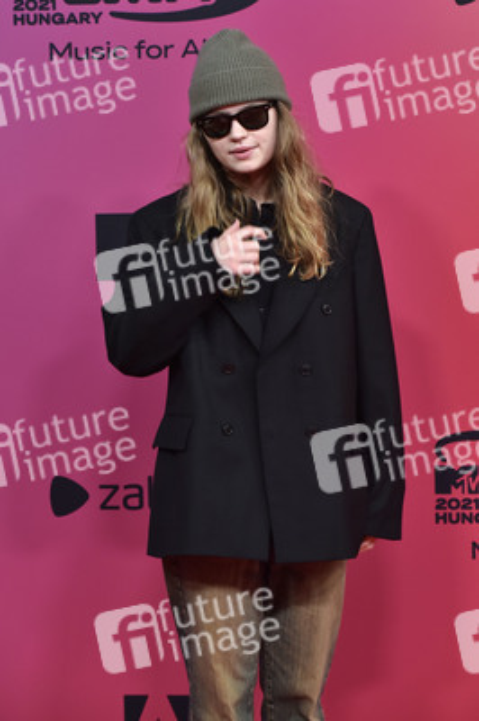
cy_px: 360
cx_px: 240
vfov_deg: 20.4
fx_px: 1999
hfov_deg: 13.7
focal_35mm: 100
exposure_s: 1/200
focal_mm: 100
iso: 2000
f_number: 5.6
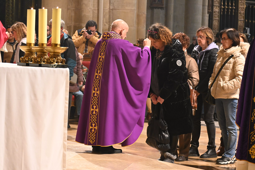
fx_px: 882
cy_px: 85
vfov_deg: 11.0
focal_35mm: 124
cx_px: 128
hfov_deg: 16.5
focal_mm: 83
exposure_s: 1/40
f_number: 5
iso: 3200
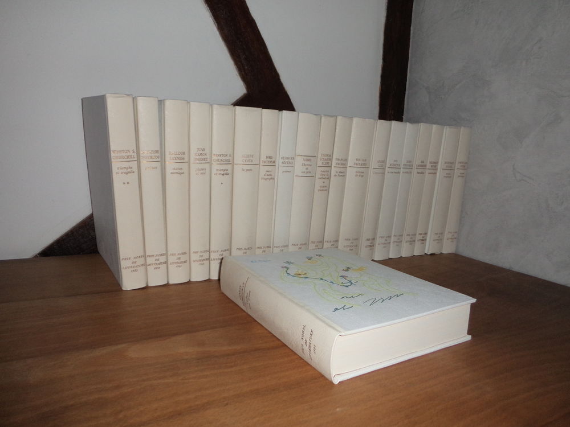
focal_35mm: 26
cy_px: 214
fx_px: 428
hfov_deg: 67.3
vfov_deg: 53.1
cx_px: 285
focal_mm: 4.6
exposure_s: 1/30
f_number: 3.3
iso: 200
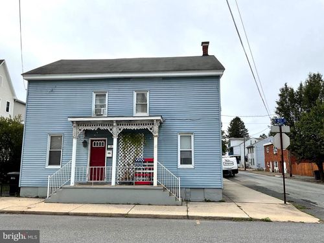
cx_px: 162
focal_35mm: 29
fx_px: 271
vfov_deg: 48.2
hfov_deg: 61.7
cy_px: 122
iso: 16
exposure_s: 1/2667
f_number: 1.8
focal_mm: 3
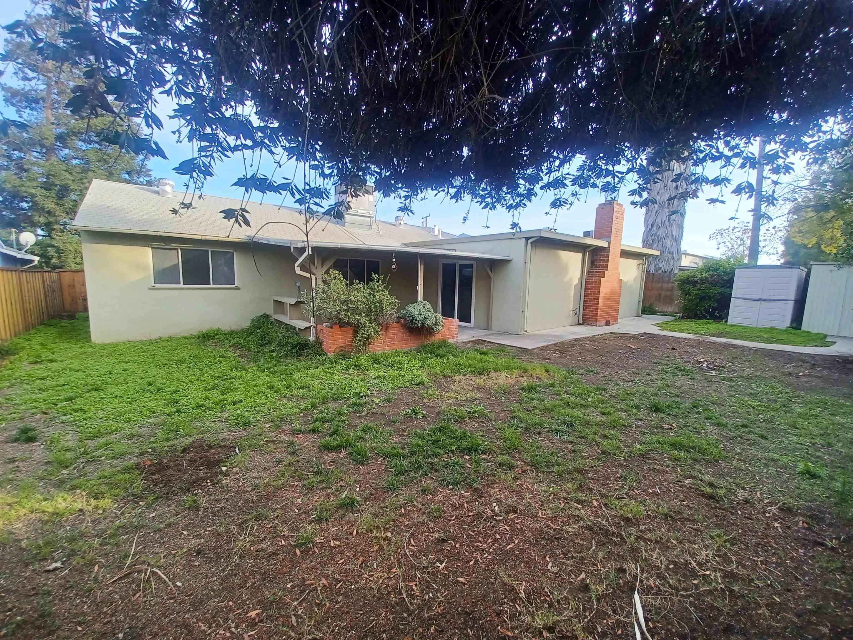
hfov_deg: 106.2
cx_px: 426
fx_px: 320
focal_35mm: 13
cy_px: 320
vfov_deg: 89.9
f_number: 2.2
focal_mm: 1.42
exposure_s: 1/202
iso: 40
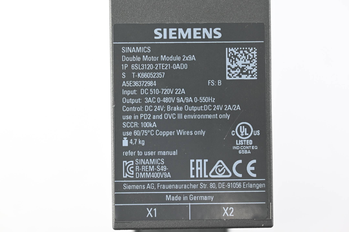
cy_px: 116
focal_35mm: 56
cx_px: 174
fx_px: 538
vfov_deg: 24.4
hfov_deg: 35.9
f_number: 6.3
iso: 450
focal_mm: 37
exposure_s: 1/60
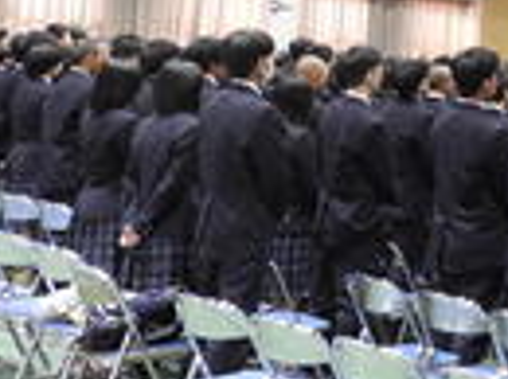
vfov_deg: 19.1
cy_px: -23
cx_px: 715
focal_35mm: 74
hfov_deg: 22.6
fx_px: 1084
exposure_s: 1/15
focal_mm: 4.3
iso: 400
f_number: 3.3
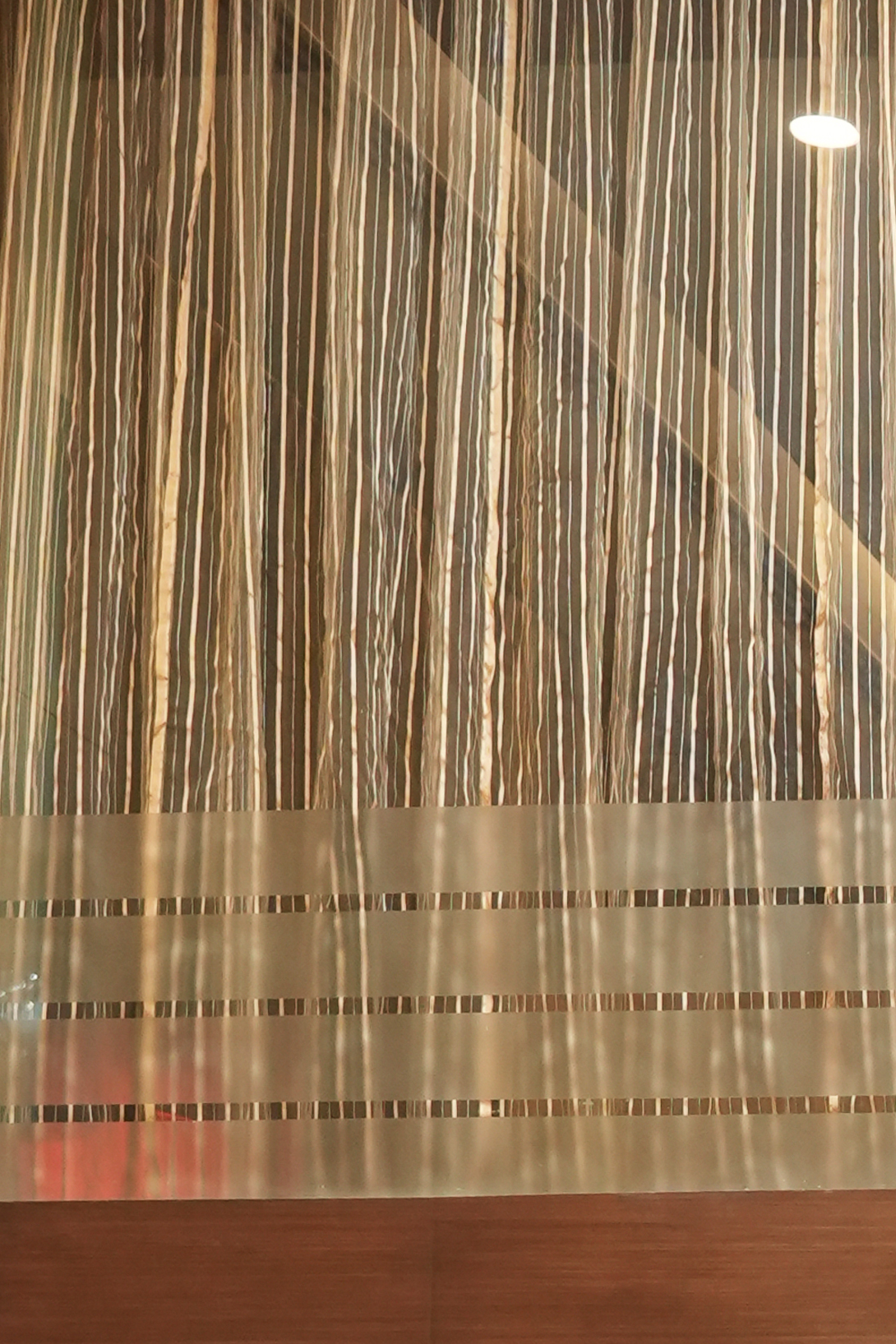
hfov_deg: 9.0
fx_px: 5600
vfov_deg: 13.4
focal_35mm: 150
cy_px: 1562
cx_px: 1110
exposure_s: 1/100
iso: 1600
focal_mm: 35
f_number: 2.2
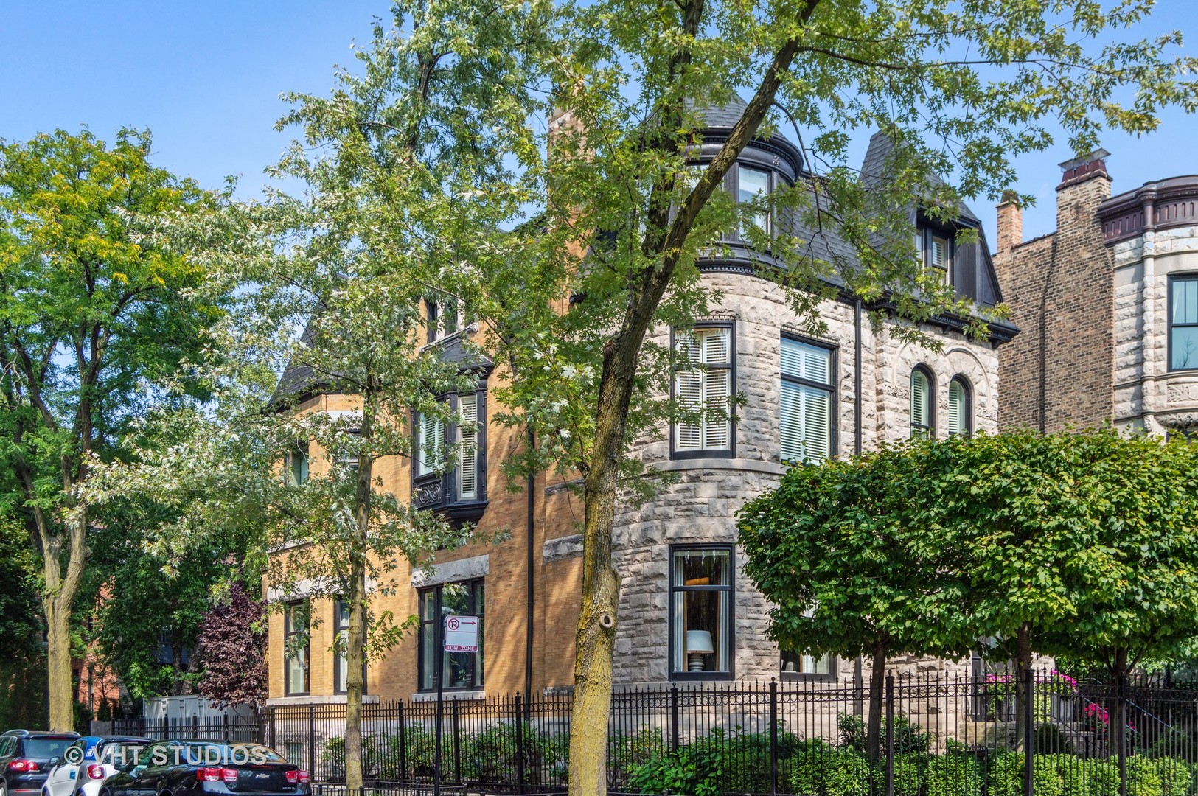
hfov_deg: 49.6
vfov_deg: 34.1
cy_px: 398
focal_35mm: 39
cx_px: 599
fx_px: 1297
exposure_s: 1/400
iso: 200
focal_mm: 26
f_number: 8
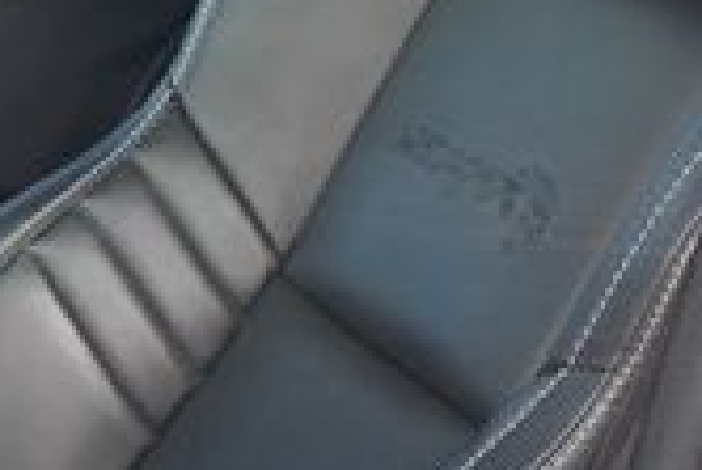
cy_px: 339
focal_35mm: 127
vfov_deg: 10.8
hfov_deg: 14.9
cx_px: -381
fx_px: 2479
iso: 500
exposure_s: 1/125
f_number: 4
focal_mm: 22
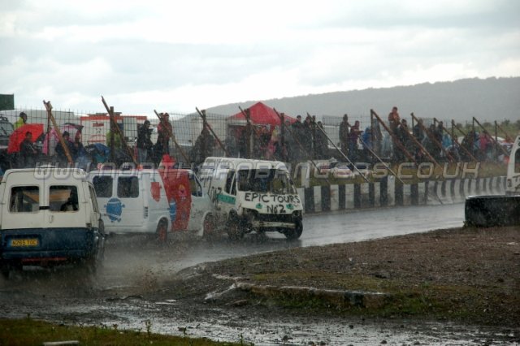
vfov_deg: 9.6
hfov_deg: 14.4
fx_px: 2057
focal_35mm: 142
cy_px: 173
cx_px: 260
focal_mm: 95
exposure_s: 1/500
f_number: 5.6
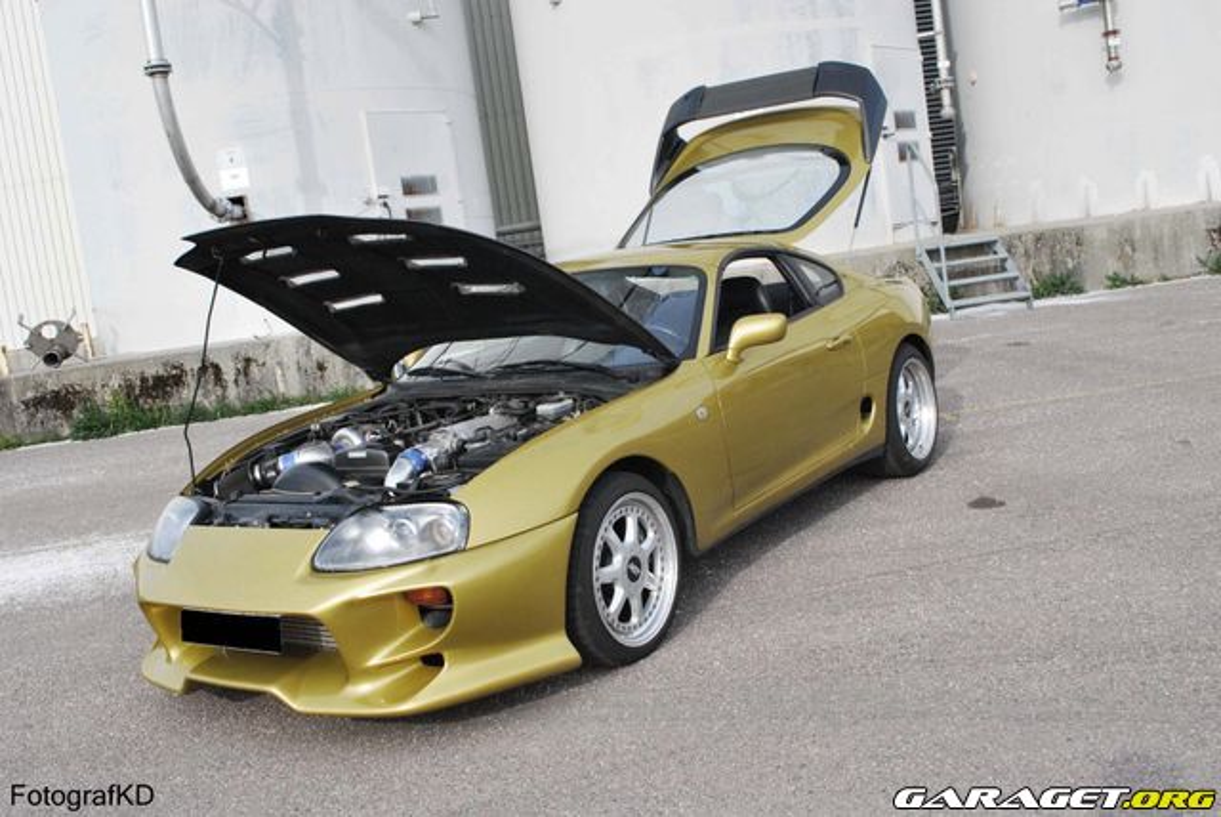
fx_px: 1222
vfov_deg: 36.9
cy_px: 408
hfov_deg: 53.1
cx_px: 610
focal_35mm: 36
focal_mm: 24
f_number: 10
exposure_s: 1/500
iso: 800
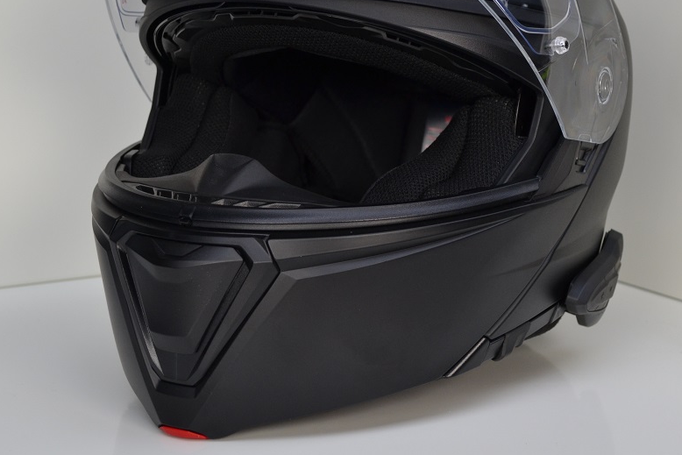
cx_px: 382
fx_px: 1473
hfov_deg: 26.1
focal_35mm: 78
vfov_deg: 17.5
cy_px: 122
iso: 400
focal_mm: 35
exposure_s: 1/25
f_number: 5
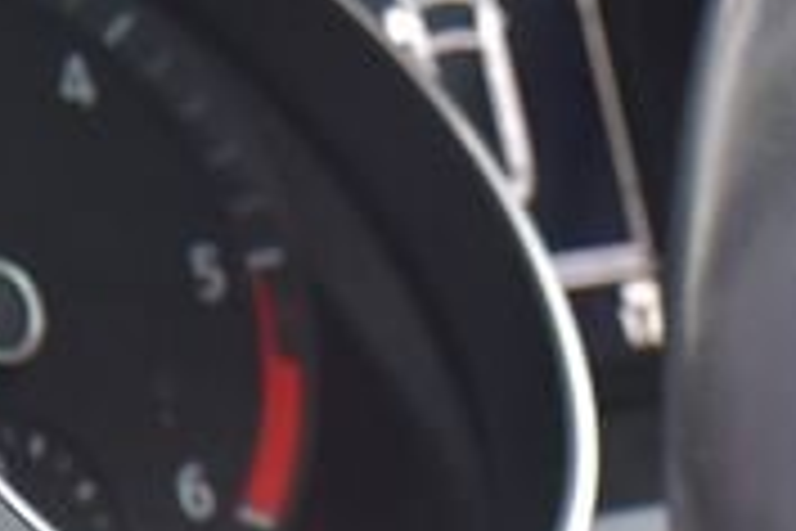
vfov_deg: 2.2
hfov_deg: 3.2
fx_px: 14084
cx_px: 1691
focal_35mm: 637
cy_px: 670
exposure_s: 1/50
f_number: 4
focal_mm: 110
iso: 500
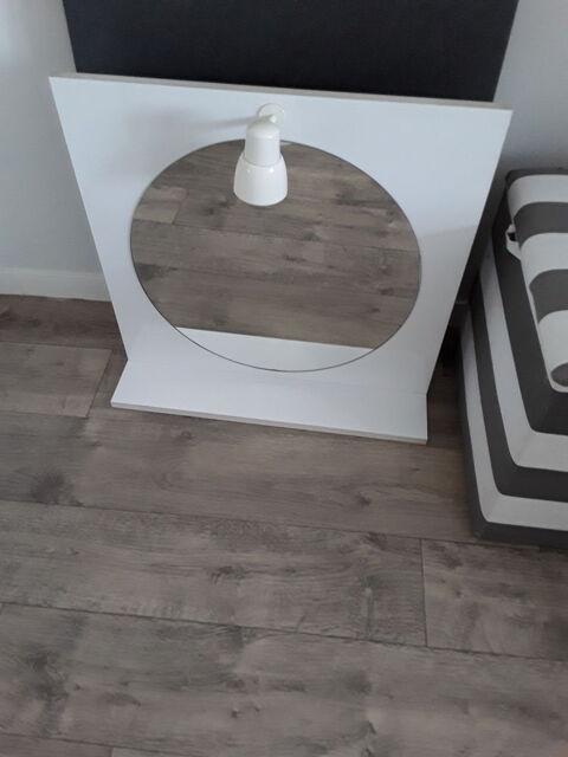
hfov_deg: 51.4
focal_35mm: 27
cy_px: 378
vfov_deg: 65.3
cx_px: 284
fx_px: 591
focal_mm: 2.91
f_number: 1.9
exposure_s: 1/20
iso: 160
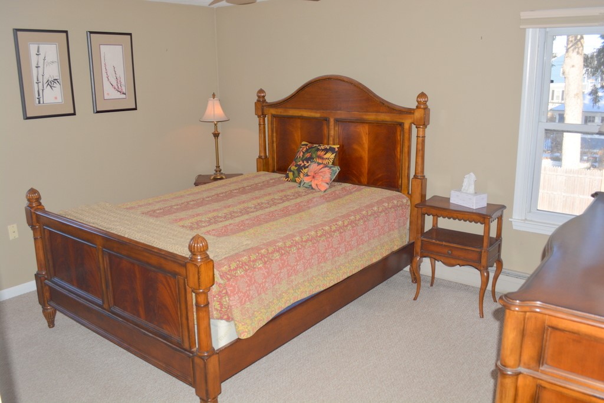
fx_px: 503
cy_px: 202
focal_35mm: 30
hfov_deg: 61.9
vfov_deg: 43.6
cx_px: 302
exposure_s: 1/125
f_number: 5.6
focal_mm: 20
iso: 200
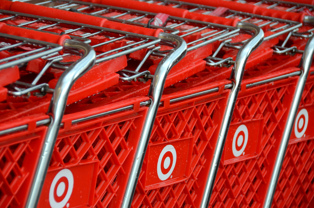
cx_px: 157
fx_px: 1371
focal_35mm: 158
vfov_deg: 8.7
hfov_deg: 13.1
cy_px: 104
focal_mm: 105
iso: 200
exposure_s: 1/125
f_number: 5.3
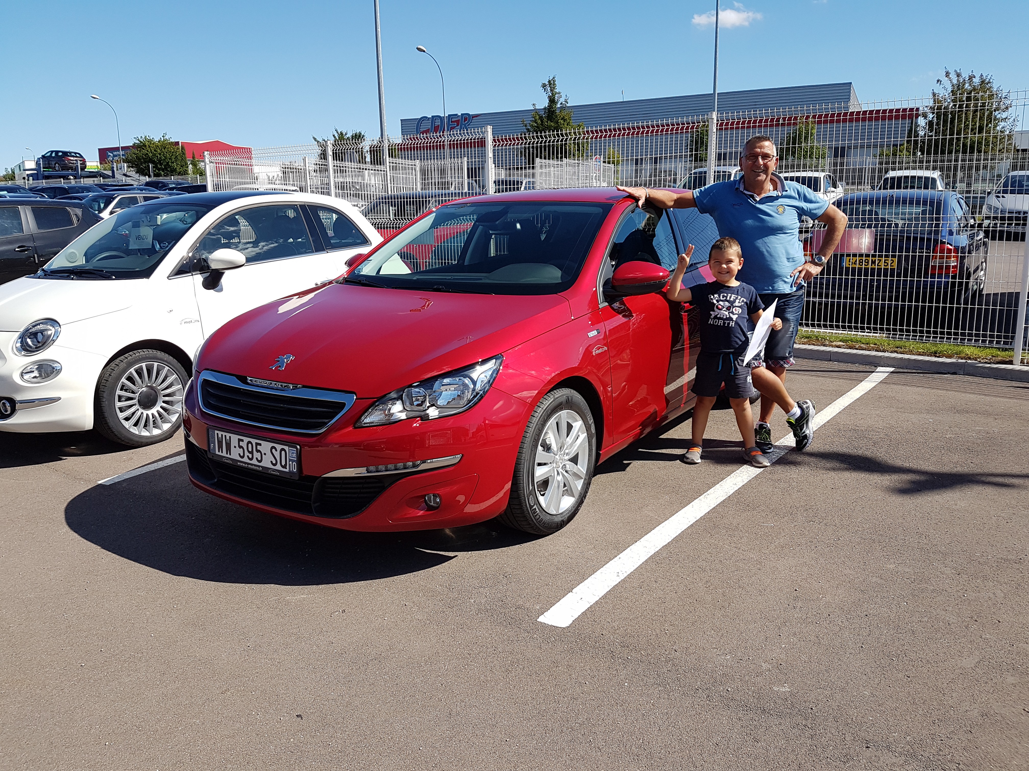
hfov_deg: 67.3
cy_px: 386
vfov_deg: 53.1
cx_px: 514
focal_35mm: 26
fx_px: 773
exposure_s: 1/1608
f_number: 1.7
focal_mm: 4.2
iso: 40
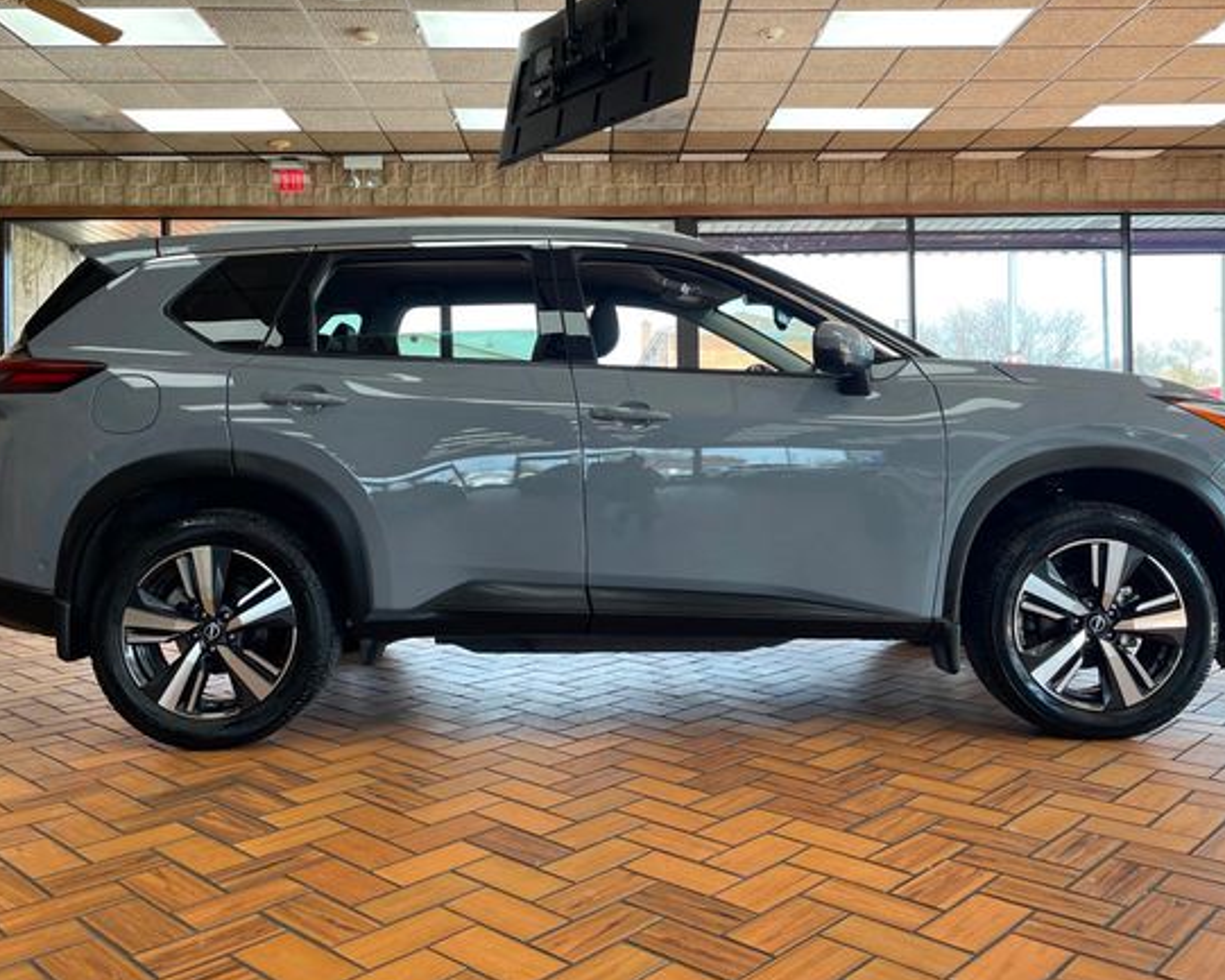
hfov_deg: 58.8
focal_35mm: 30
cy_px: 441
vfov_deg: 48.4
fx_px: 1088
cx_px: 629
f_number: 1.6
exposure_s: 1/154
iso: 32
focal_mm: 4.2
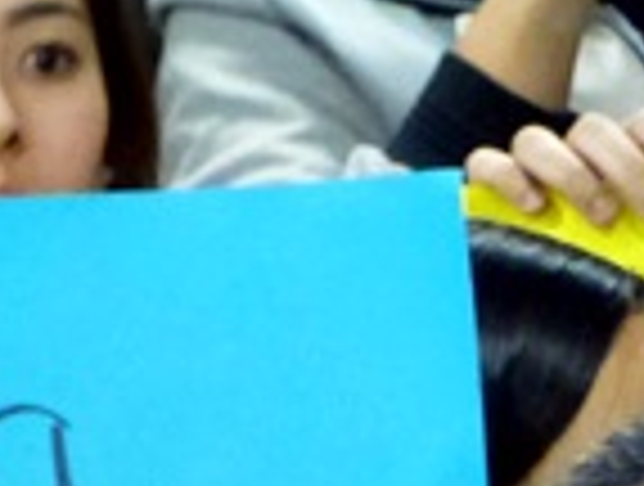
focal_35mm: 1730
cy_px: 846
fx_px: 32266
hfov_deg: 1.1
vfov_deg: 0.9
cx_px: -757
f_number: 2.8
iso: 800
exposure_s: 1/13
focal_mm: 55.7
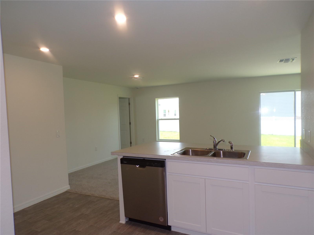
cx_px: 157
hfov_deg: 71.6
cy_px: 118
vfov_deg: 56.8
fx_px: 218
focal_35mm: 24
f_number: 4.3
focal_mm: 4.3
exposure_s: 1/34
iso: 93
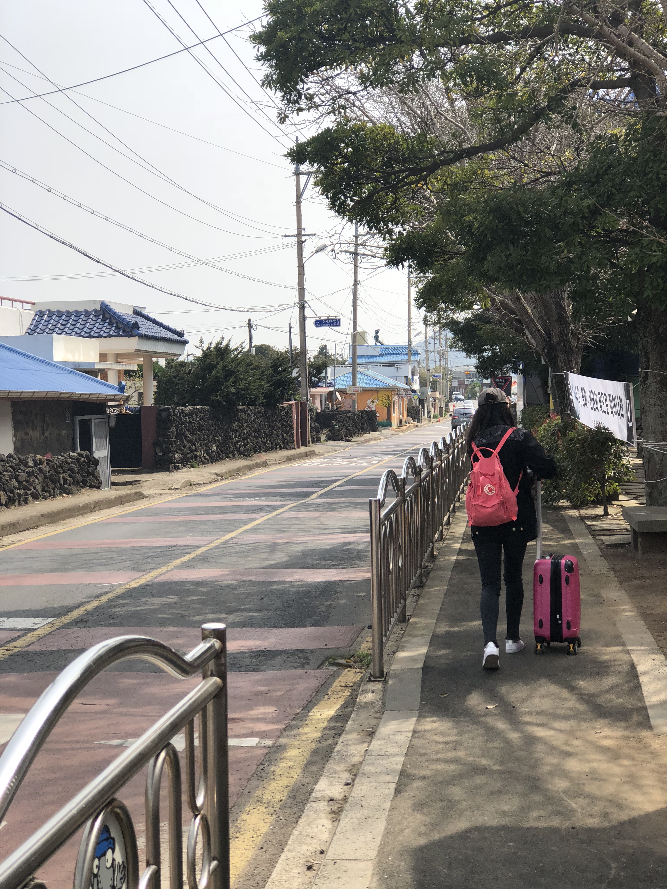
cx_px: 334
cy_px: 444
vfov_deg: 33.8
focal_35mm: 57
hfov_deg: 25.7
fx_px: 1464
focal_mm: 6.6
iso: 20
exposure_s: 1/666
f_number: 2.8
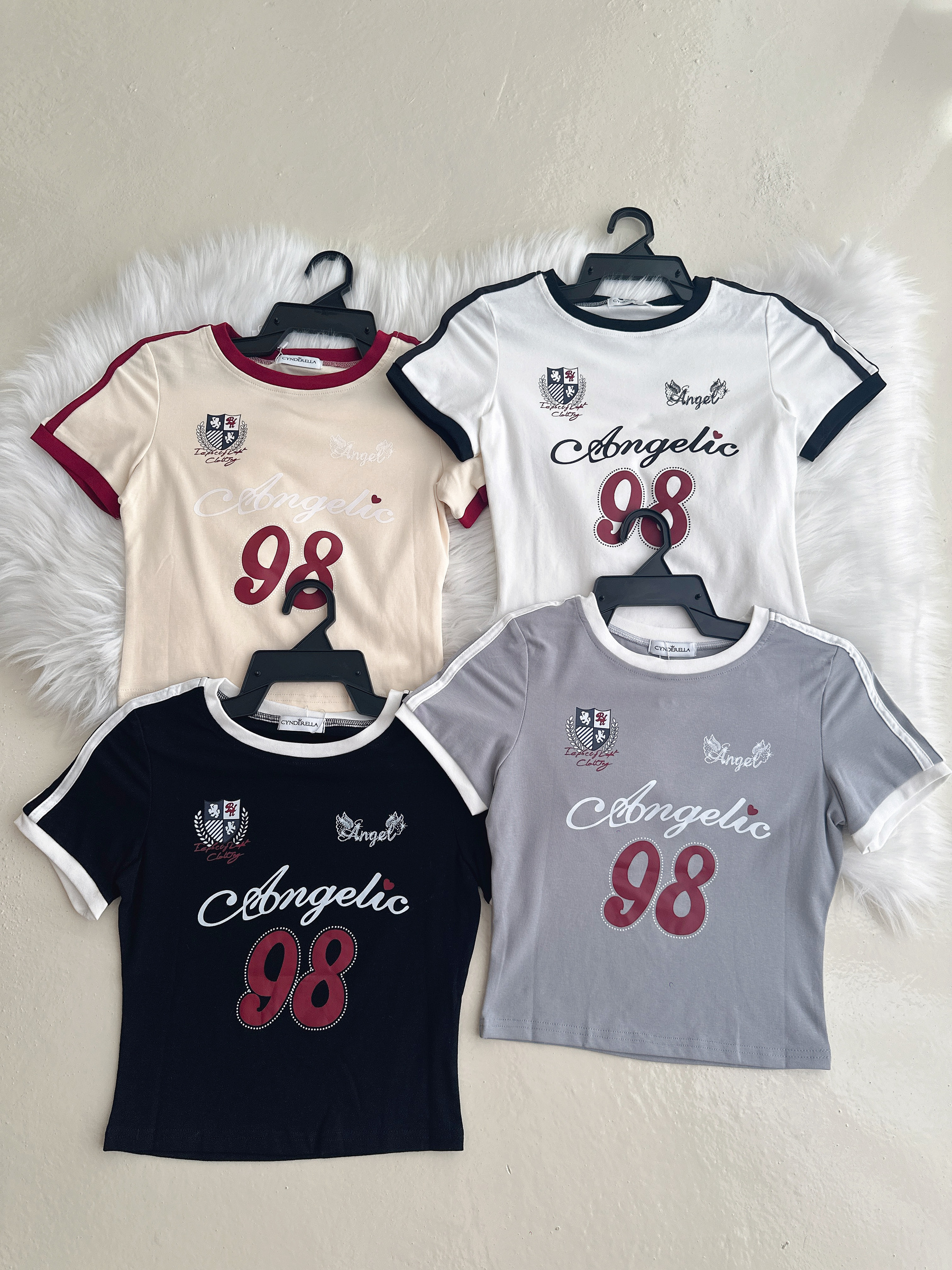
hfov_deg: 56.8
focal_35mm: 24
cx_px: 476
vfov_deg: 71.6
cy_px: 635
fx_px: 880
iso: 100
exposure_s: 1/121
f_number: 1.78
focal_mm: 6.86
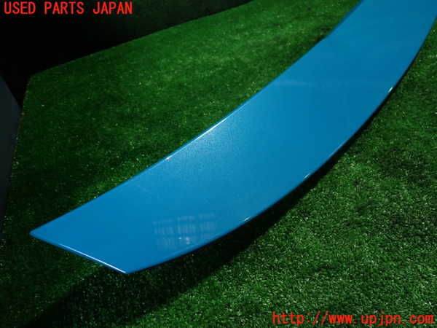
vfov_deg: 46.8
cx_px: 218
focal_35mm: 30
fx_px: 379
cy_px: 164
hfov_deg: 60.0
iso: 200
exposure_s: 1/50
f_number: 2.3
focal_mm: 5.4
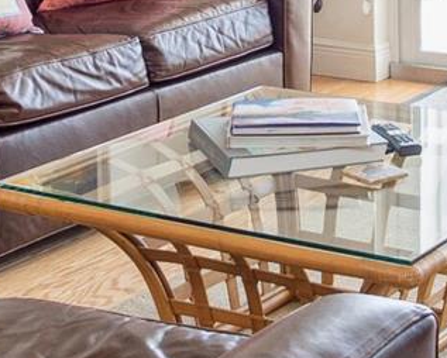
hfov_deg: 17.3
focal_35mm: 109
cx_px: 434
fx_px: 1443
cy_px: -243
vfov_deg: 13.1
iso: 200
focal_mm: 12
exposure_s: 1/13
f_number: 8
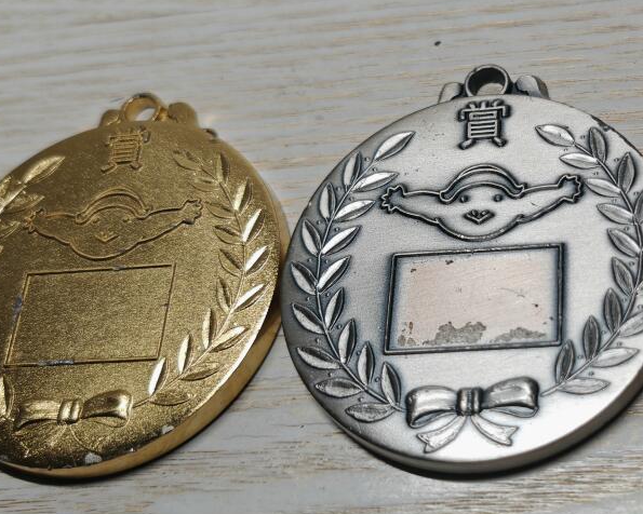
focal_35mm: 62
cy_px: 249
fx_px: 1180
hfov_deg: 29.5
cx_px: 553
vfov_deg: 24.6
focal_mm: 7.62
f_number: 1.6
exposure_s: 1/110
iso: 50
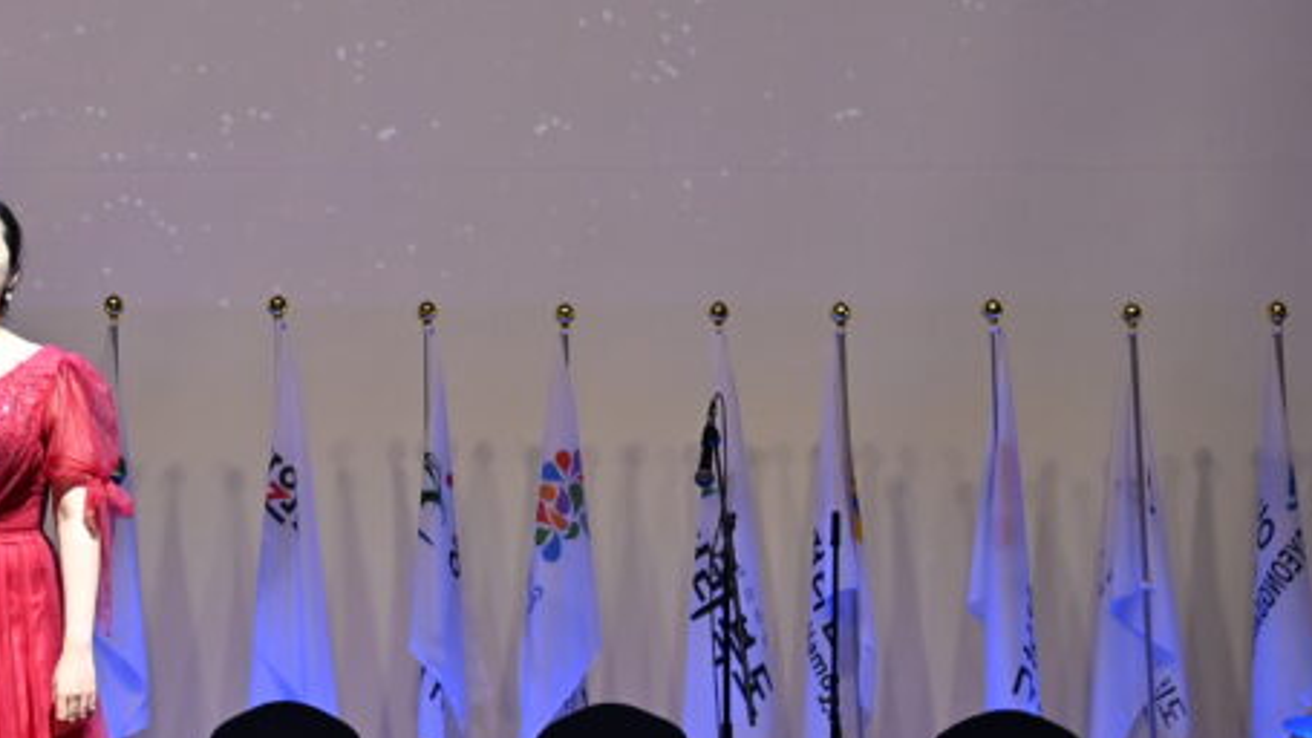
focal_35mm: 113
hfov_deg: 18.7
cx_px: 210
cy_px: 52
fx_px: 3931
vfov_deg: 10.7
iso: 1250
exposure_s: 1/250
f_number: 2.8
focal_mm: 42
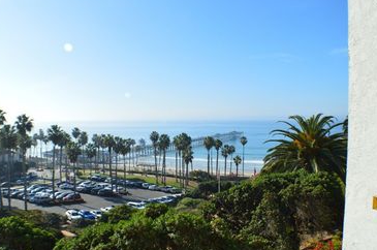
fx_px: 387
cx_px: 193
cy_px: 146
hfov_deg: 52.0
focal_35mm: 37
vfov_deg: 35.7
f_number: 11
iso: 360
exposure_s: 1/500
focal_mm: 18
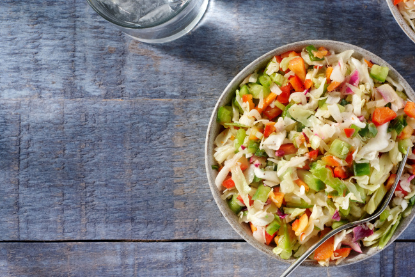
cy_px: 185
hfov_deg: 26.2
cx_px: 276
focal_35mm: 77
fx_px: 888
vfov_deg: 17.7
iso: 250
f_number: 10
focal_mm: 50
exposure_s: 1/200
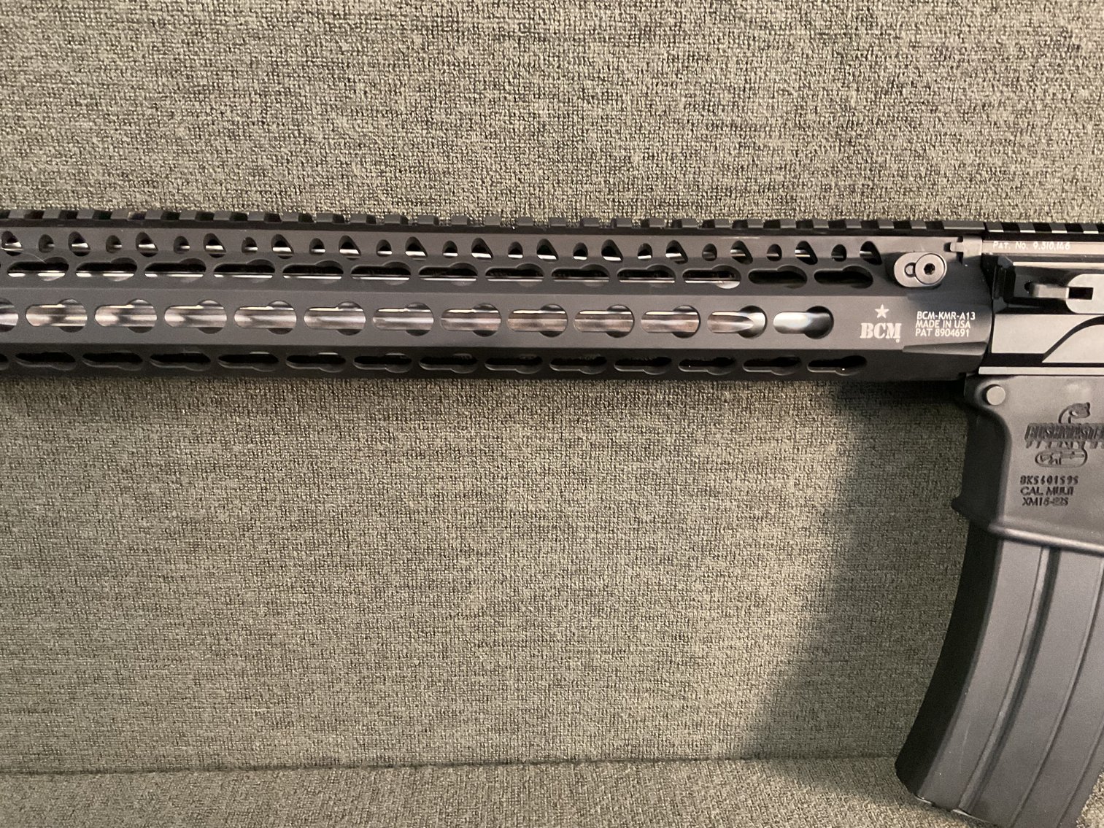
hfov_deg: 61.7
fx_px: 925
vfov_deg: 48.2
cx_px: 552
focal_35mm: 29
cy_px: 414
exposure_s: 1/30
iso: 500
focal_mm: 3
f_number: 1.8
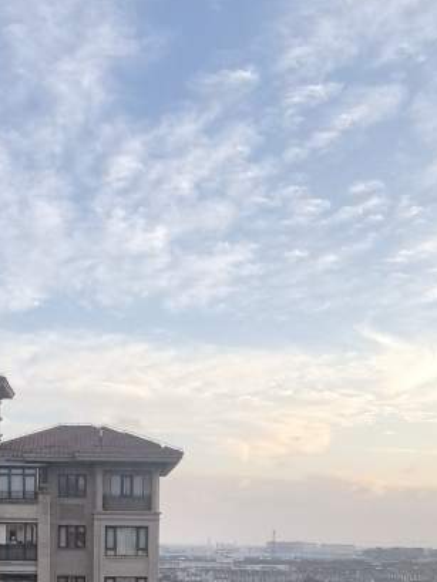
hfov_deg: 24.2
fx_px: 1009
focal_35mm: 60
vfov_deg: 28.8
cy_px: 658
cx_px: 125
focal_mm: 1.95
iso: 50
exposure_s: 1/262
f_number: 2.2
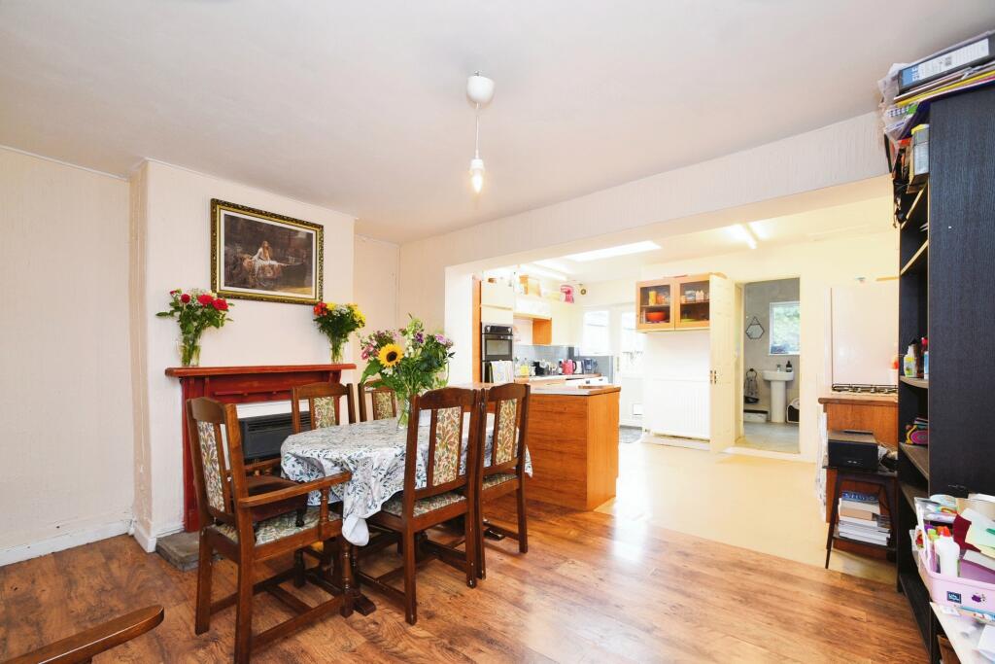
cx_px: 498
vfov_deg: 77.3
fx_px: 415
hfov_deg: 100.4
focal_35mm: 15
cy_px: 332
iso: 500
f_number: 10
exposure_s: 1/10
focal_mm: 15
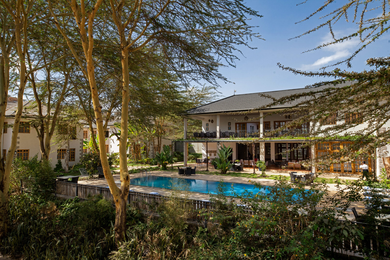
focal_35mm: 24
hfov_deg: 73.7
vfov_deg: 53.1
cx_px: 195
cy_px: 130
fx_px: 260
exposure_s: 1/320
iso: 400
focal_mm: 24
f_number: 13
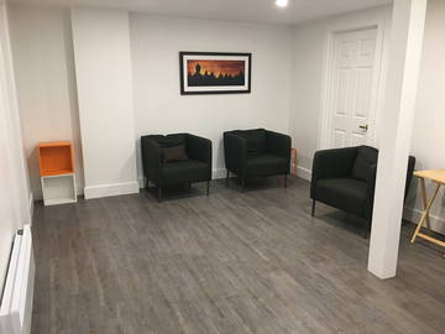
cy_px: 167
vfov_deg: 48.2
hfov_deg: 61.7
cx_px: 222
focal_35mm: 29
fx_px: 373
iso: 50
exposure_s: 1/15
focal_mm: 4.15
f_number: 2.2
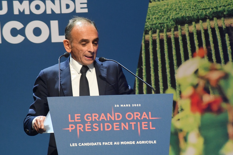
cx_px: 116
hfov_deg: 7.4
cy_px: 78
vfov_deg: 5.0
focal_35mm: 277
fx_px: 1793
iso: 2500
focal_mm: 185
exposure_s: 1/125
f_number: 7.1
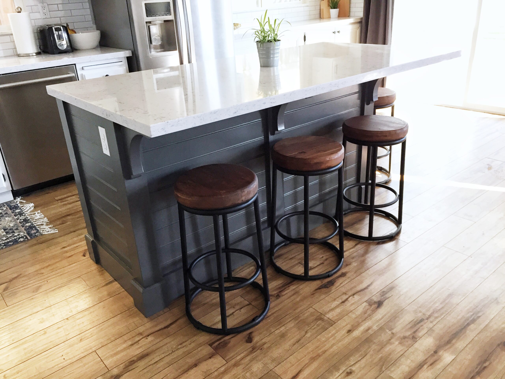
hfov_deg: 61.7
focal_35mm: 29
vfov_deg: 48.2
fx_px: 423
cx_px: 252
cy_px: 190
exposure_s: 1/30
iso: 32
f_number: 2.2
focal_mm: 4.15
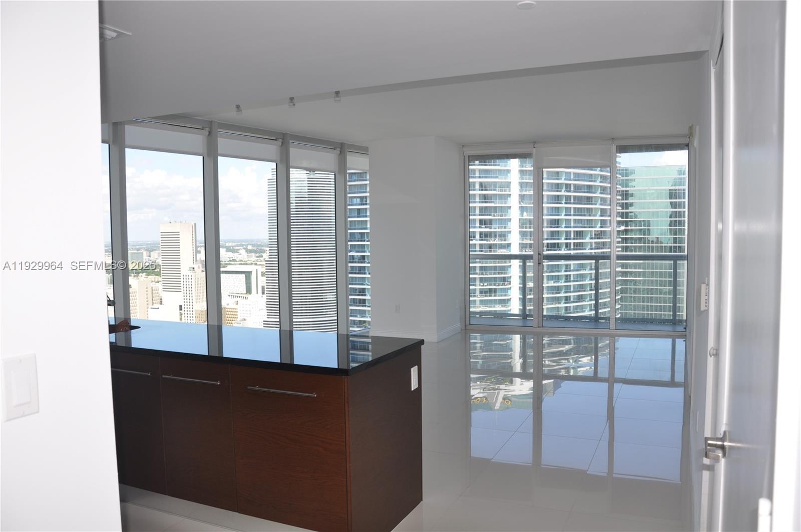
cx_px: 400
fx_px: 600
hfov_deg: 67.5
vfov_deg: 47.8
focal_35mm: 27
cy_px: 266
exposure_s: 1/200
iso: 200
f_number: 5.6
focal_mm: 18
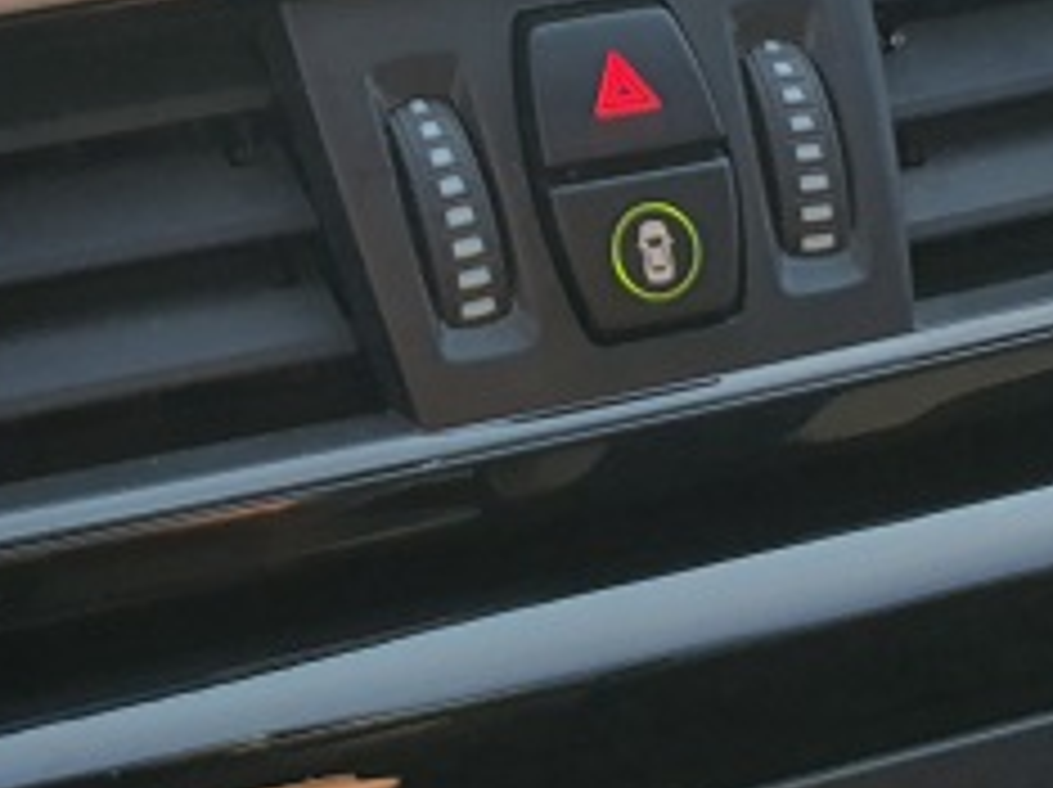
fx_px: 2705
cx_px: 230
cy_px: -356
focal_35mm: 89
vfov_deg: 15.4
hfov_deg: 21.8
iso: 50
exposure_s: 1/324
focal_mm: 4.32
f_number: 2.4
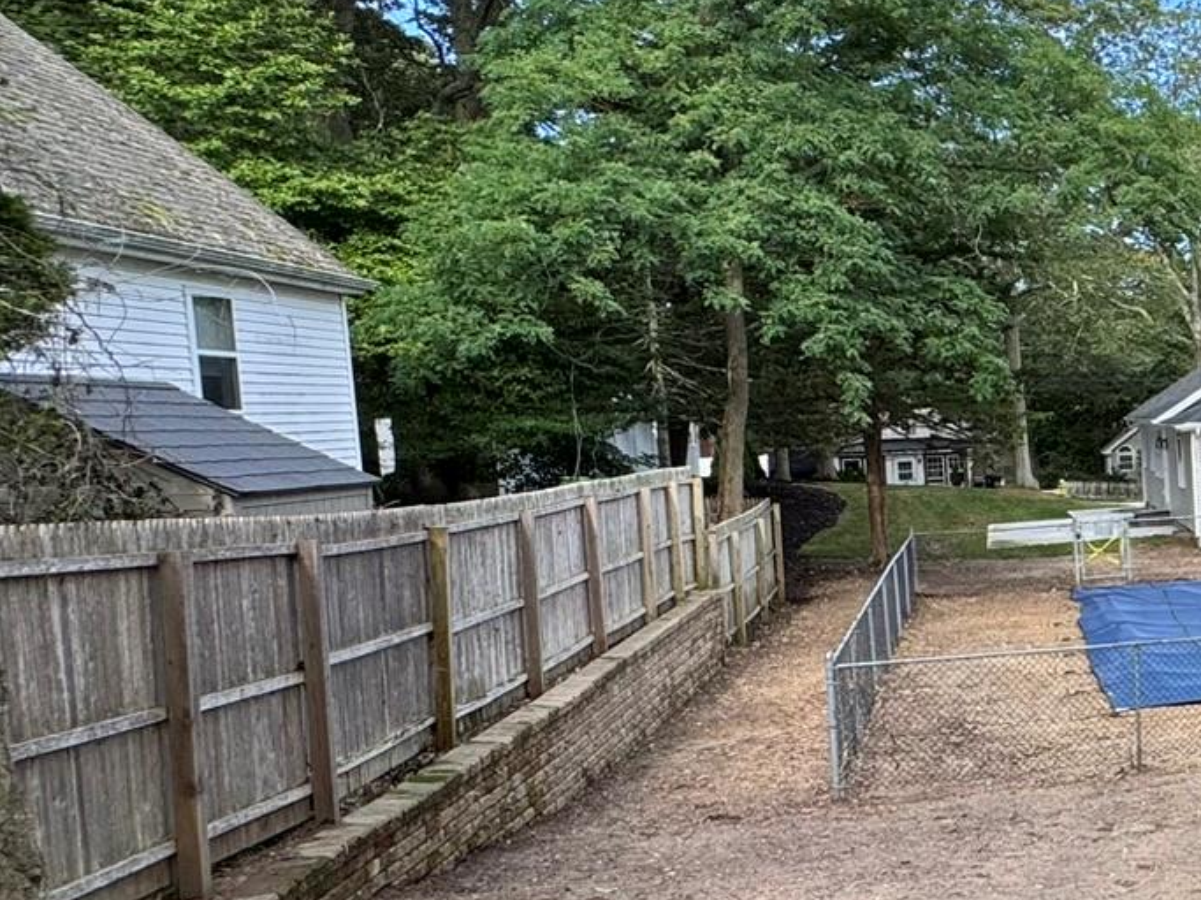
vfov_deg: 34.3
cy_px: 496
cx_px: 1685
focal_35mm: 42
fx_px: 1457
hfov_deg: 30.8
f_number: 2.2
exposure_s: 1/211
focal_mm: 2.22
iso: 40
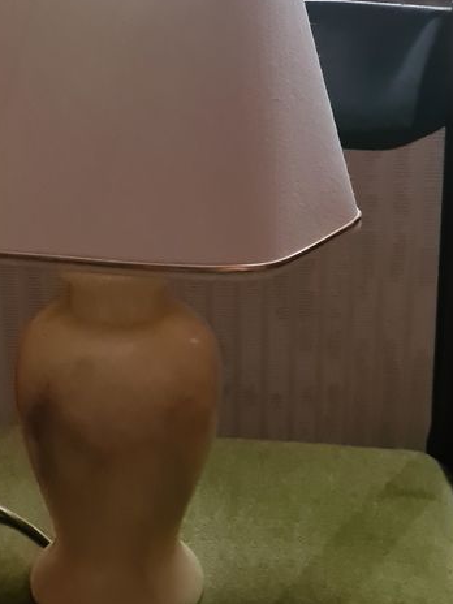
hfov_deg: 25.9
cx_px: 142
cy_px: 219
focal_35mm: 56
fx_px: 977
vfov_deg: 34.1
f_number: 1.8
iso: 800
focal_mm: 5.4
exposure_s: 1/50
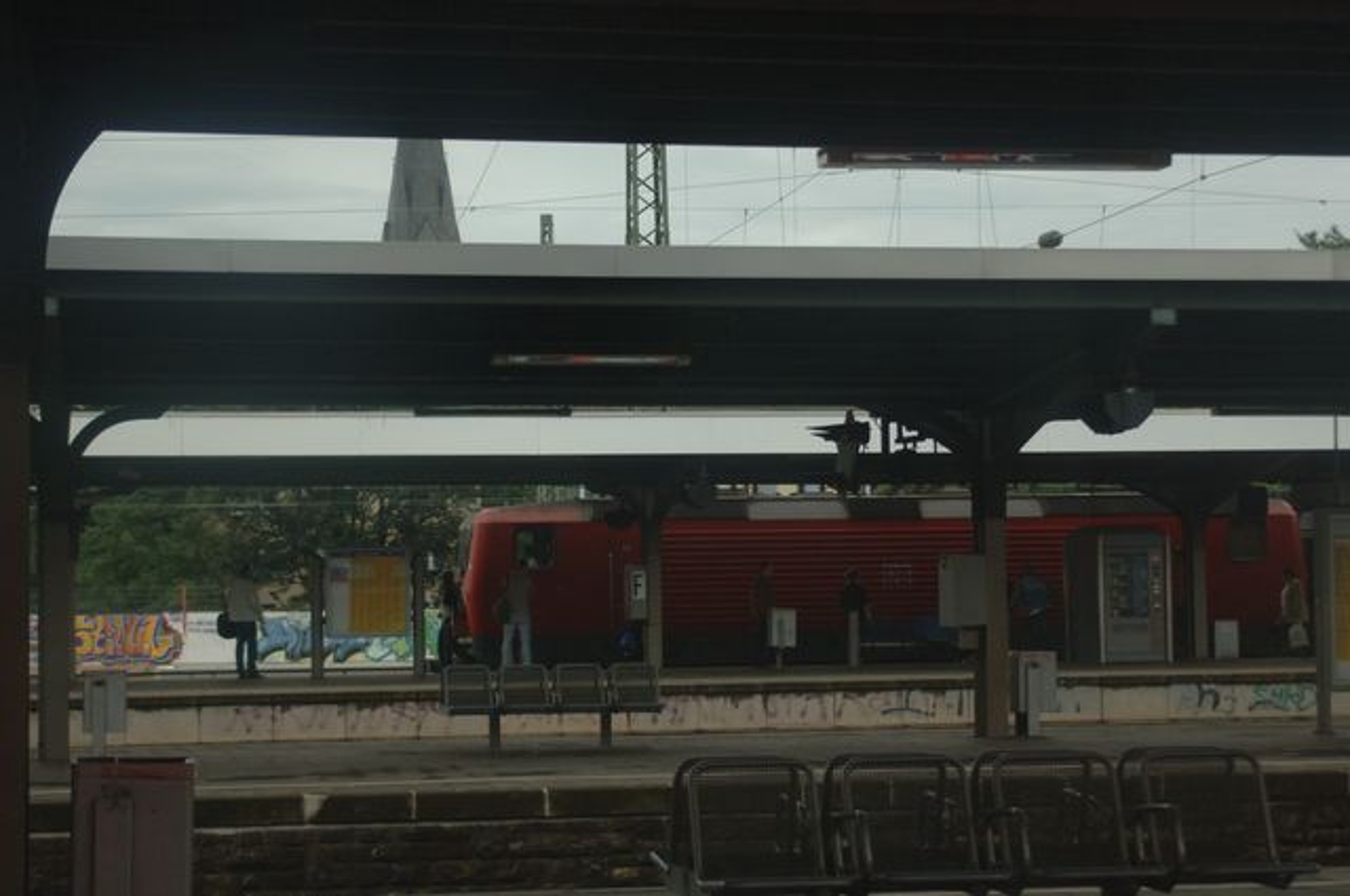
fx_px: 2921
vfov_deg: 17.4
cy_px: 448
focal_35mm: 78
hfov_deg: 26.0
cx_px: 675
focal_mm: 52
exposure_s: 1/250
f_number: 4.2
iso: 400
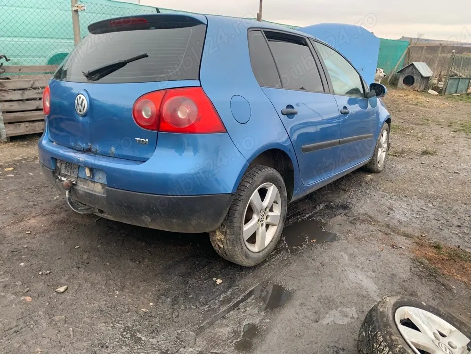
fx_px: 354
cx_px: 236
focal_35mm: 26
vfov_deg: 53.1
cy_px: 177
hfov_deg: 67.3
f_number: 1.8
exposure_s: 1/121
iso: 80
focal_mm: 4.25
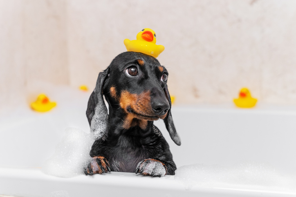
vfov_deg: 19.5
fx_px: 576
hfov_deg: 28.8
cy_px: 98
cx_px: 148
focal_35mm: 70
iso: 640
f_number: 5
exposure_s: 1/250
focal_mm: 70
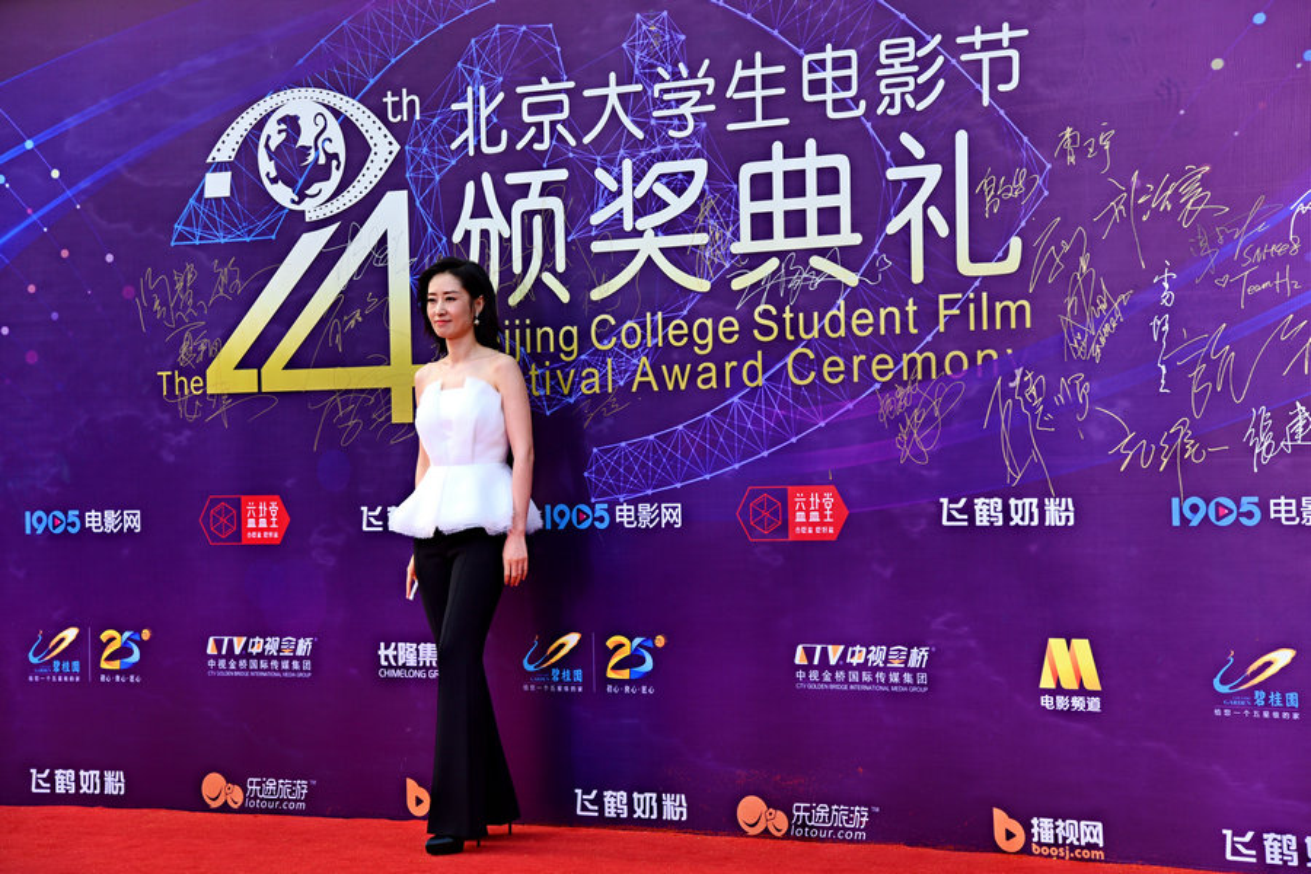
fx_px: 2731
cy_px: 437
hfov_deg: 27.0
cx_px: 656
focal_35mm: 75
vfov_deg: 18.2
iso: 400
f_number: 7.1
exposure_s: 1/200
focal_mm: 75
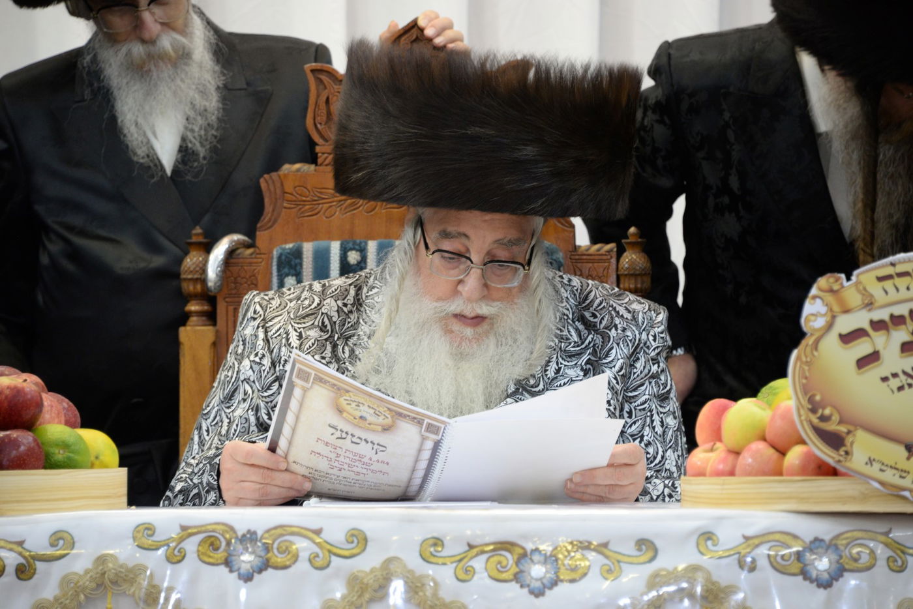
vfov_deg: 5.5
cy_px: 304
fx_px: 6341
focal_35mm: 250
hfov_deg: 8.2
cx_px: 456
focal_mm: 250
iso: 2000
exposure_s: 1/60
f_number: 6.3
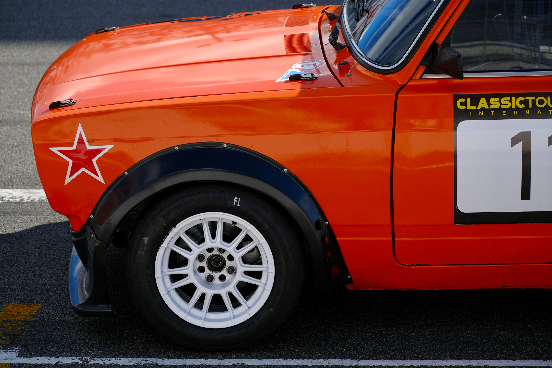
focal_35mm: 105
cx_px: 276
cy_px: 184
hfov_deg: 19.5
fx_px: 1610
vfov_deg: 13.0
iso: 160
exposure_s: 1/1300
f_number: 4
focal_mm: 70
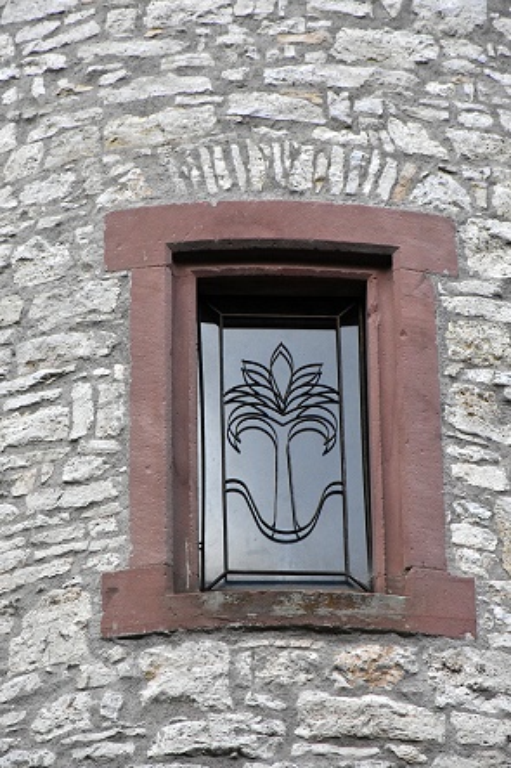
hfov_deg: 6.5
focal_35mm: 210
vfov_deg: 9.8
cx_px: 256
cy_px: 384
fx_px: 4474
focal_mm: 140
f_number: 9
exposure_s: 1/5000
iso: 3200
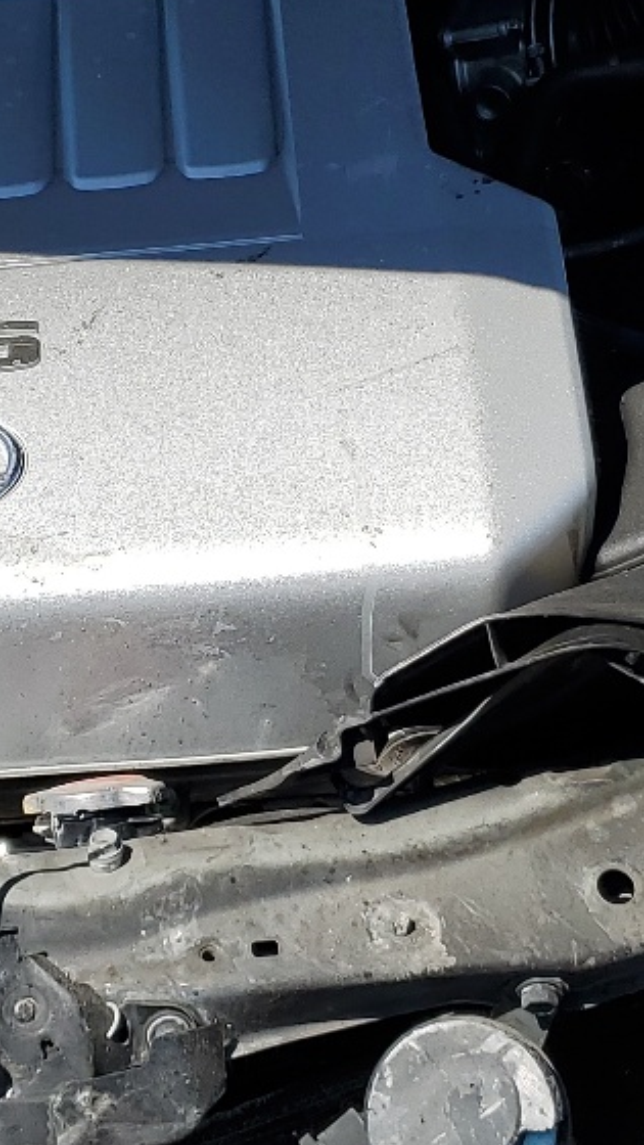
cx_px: 243
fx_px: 2459
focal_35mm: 81
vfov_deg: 26.2
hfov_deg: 14.9
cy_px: 554
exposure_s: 1/5000
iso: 50
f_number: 1.5
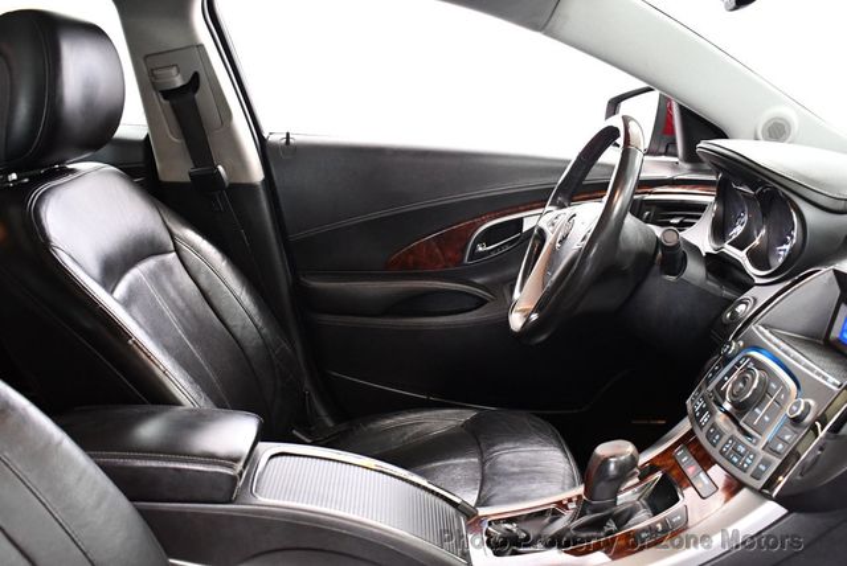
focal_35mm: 36
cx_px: 424
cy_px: 283
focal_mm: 18
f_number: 3.5
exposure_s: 1/60
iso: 3600
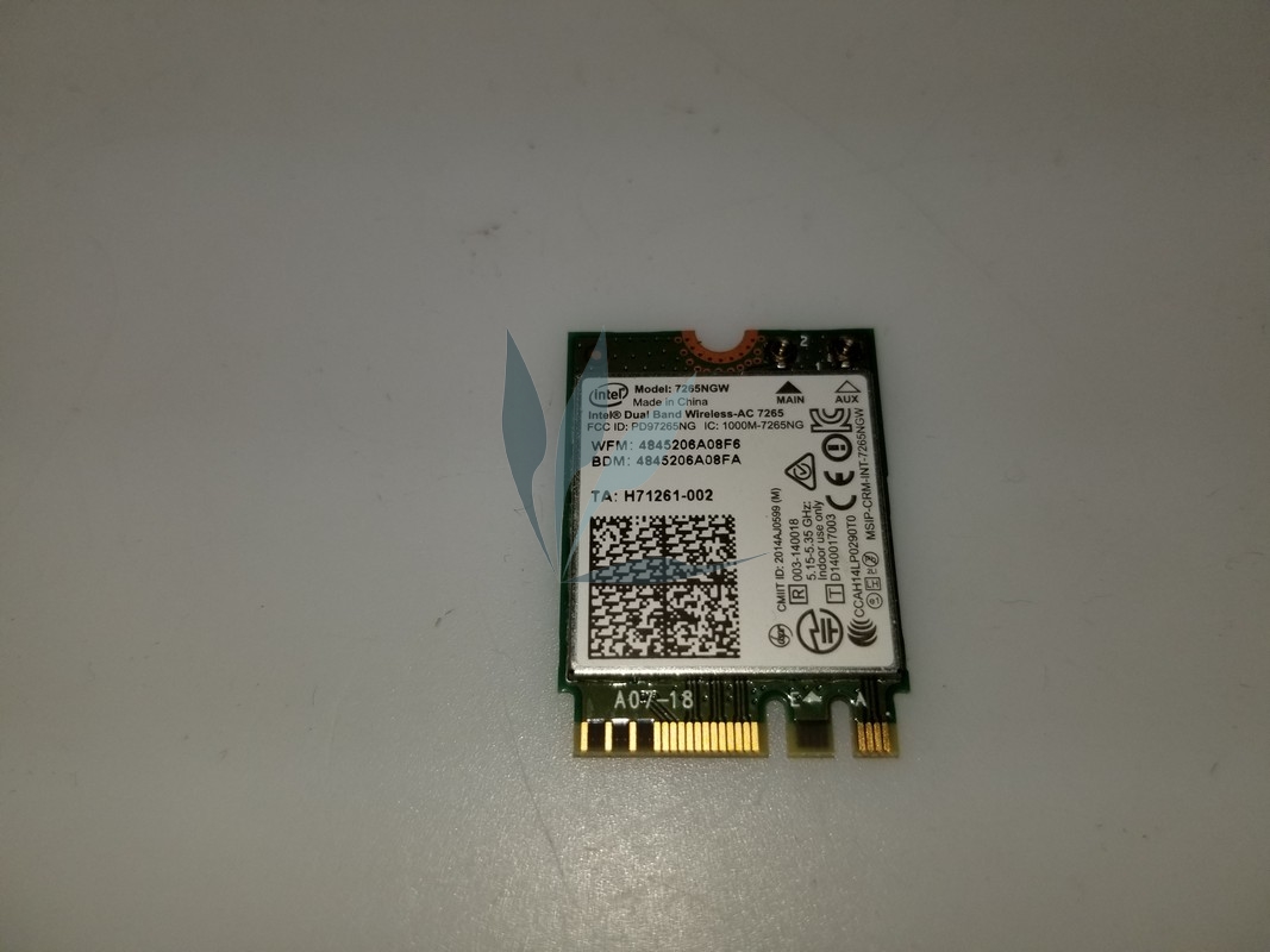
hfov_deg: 67.3
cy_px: 476
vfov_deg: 53.1
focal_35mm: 26
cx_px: 635
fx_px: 954
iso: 50
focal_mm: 4.25
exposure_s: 1/4048
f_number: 1.7
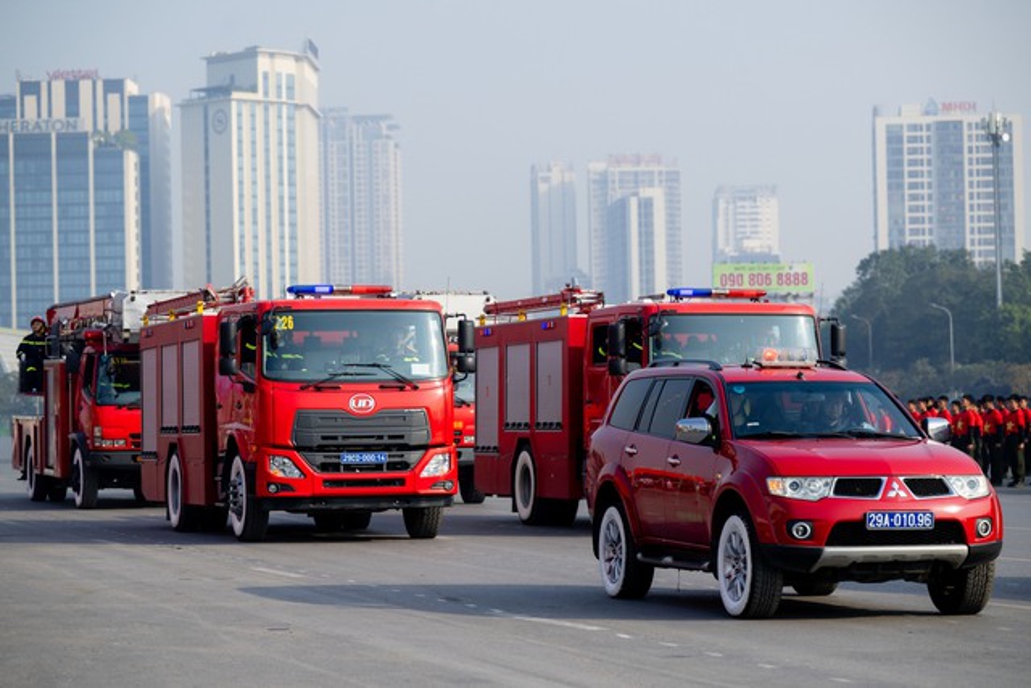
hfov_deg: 18.6
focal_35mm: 110
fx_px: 3151
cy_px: 344
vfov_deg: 12.5
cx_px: 516
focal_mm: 110
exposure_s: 1/2000
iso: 200
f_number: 4
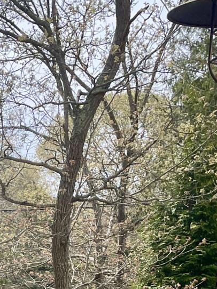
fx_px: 803
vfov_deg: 18.1
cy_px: 438
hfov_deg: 14.1
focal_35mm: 96
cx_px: -142
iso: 32
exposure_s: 1/1575
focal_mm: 4.2
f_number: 1.6
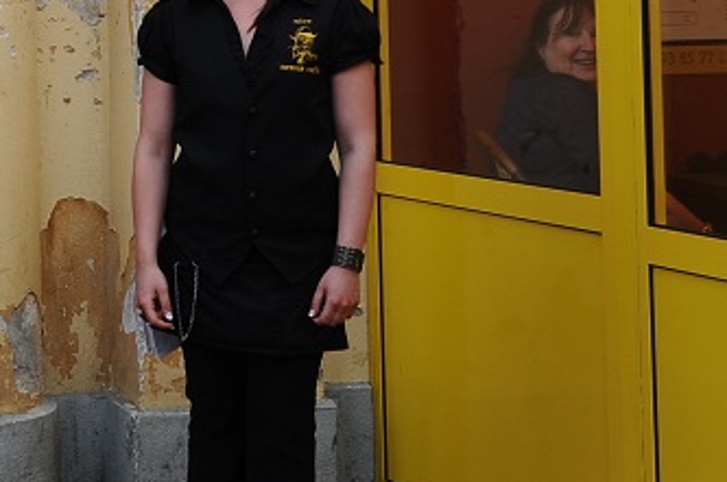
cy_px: -134
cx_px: -347
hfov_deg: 15.2
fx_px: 2521
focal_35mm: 125
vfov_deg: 10.7
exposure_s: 1/100
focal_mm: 32
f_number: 5
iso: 200
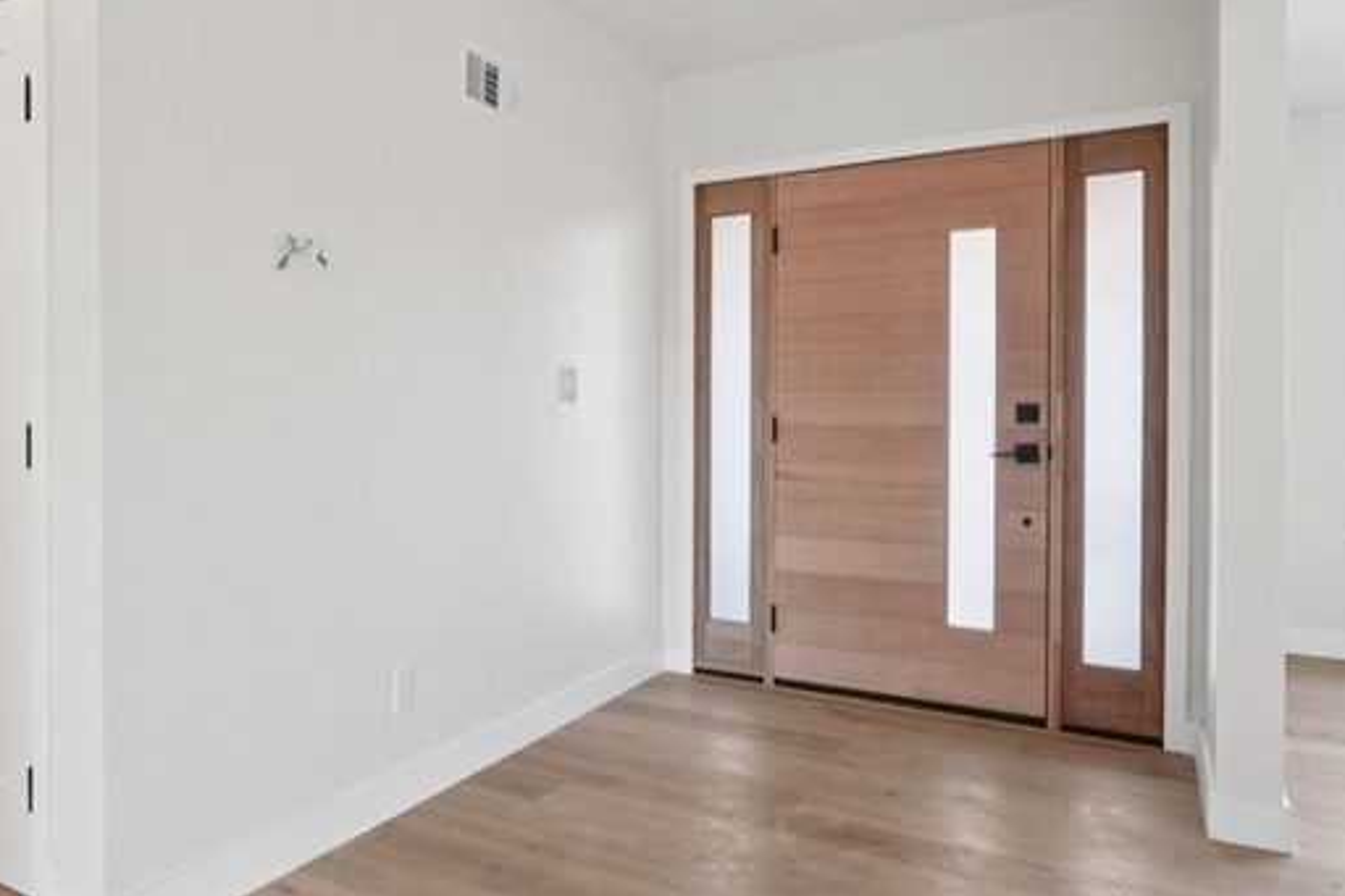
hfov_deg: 65.6
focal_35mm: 26
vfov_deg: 49.5
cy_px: 410
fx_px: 971
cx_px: 355
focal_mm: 13
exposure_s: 1/25
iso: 400
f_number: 8
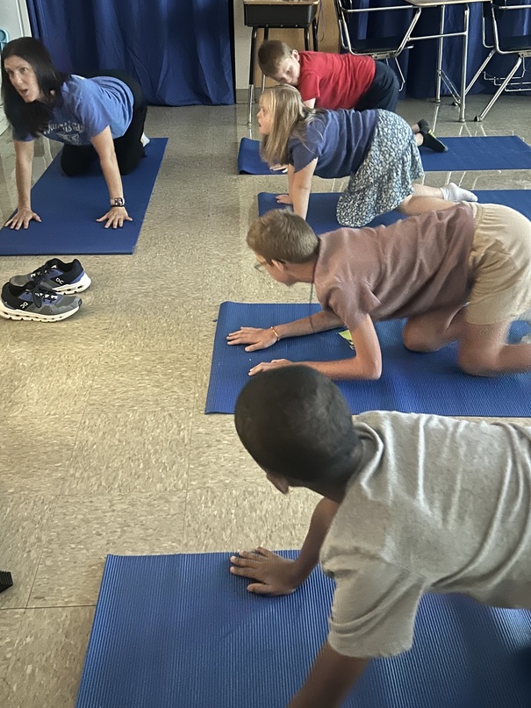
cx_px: 254
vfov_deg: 55.1
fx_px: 675
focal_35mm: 33
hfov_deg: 42.9
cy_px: 300
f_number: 1.5
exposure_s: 1/15
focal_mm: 5.7
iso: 1000
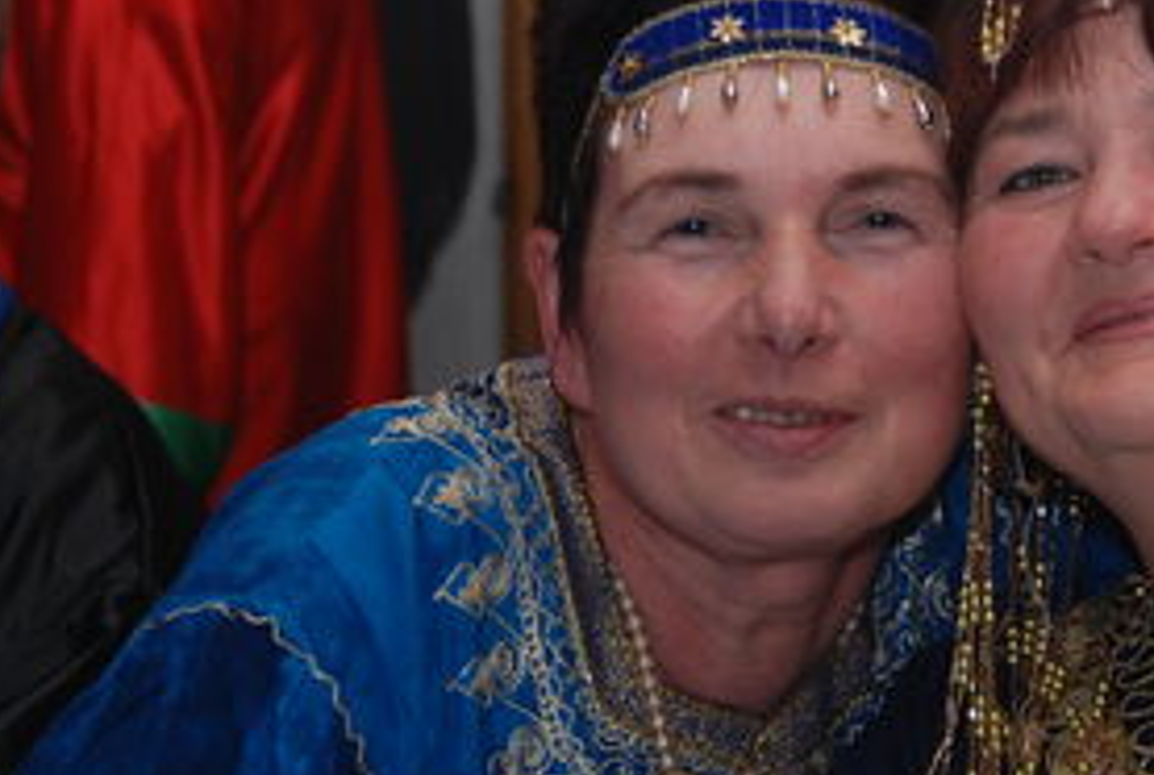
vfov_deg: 7.1
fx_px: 6264
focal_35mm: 195
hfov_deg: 10.5
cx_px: 883
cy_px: 500
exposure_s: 1/60
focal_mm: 60
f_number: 5.6
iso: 400
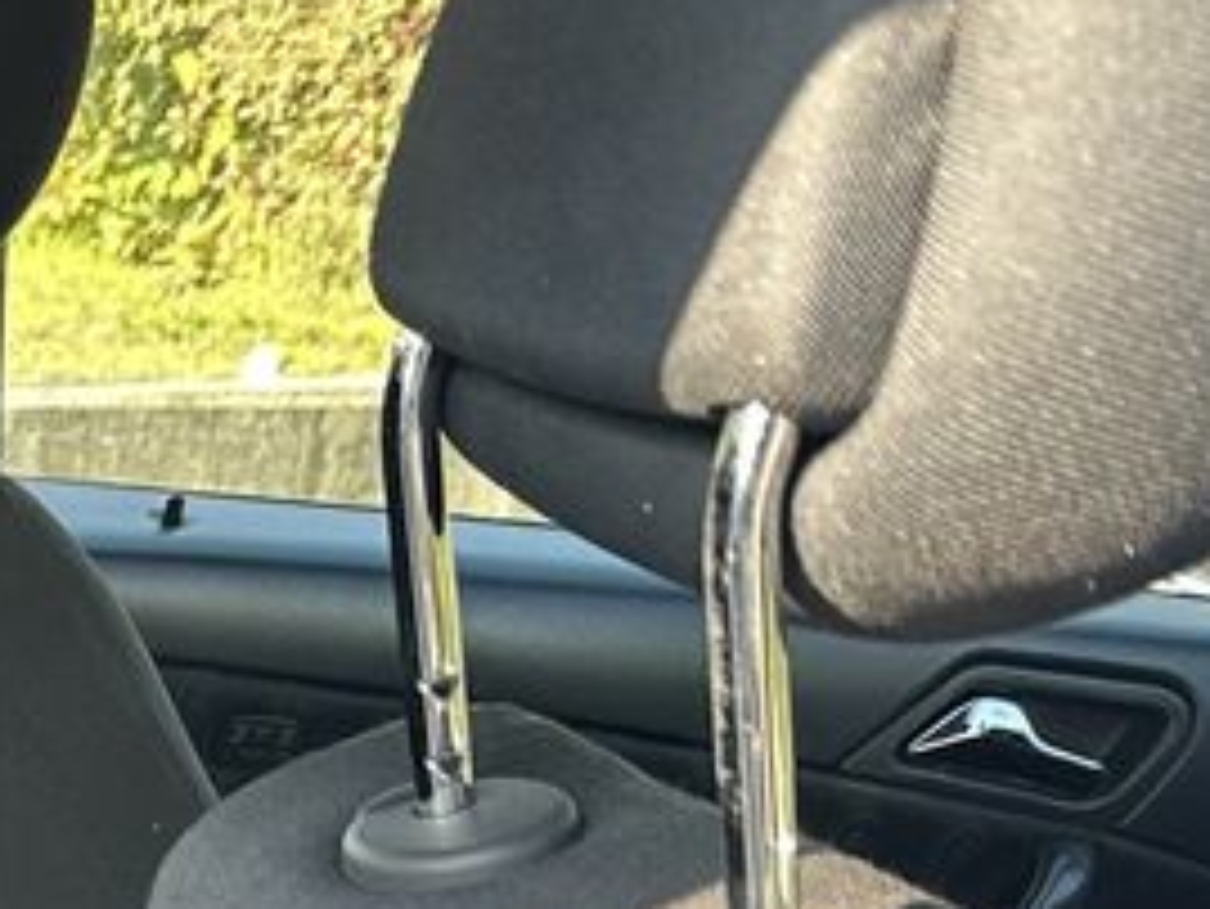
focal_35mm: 107
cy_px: 1840
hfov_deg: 15.0
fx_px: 3742
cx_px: -1214
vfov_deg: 12.2
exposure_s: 1/172
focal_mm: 6.86
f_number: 1.78
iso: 64
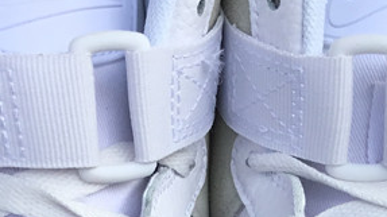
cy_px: 397
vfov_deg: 10.7
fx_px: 1087
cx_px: 197
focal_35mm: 106
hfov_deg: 20.2
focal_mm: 3.3
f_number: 2.4
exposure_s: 1/386
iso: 25
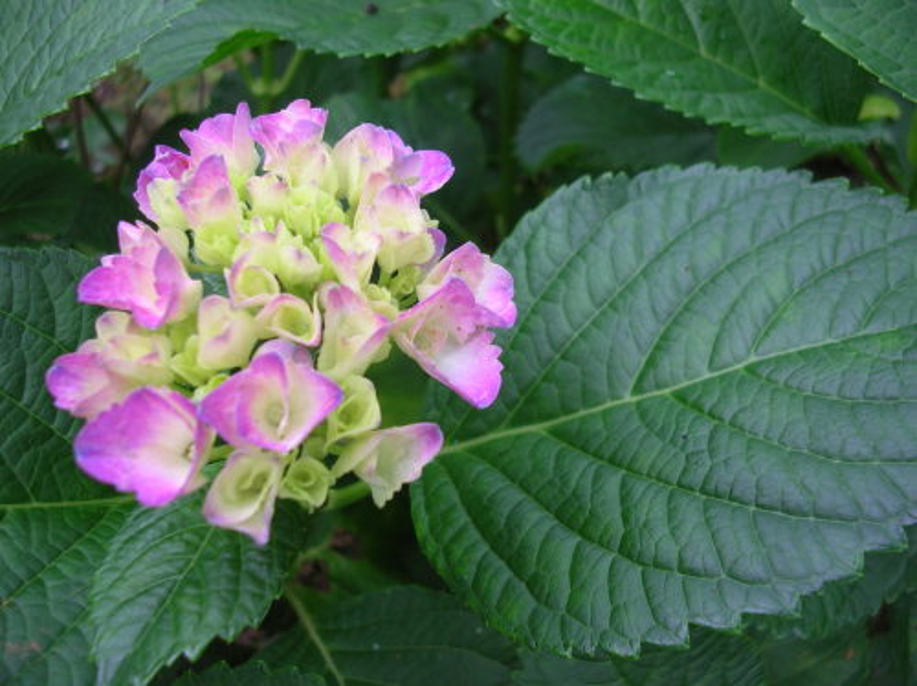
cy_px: 343
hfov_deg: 52.7
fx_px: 926
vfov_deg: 40.6
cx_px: 458
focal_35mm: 35
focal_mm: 5.8
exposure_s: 1/43
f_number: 2.8
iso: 50
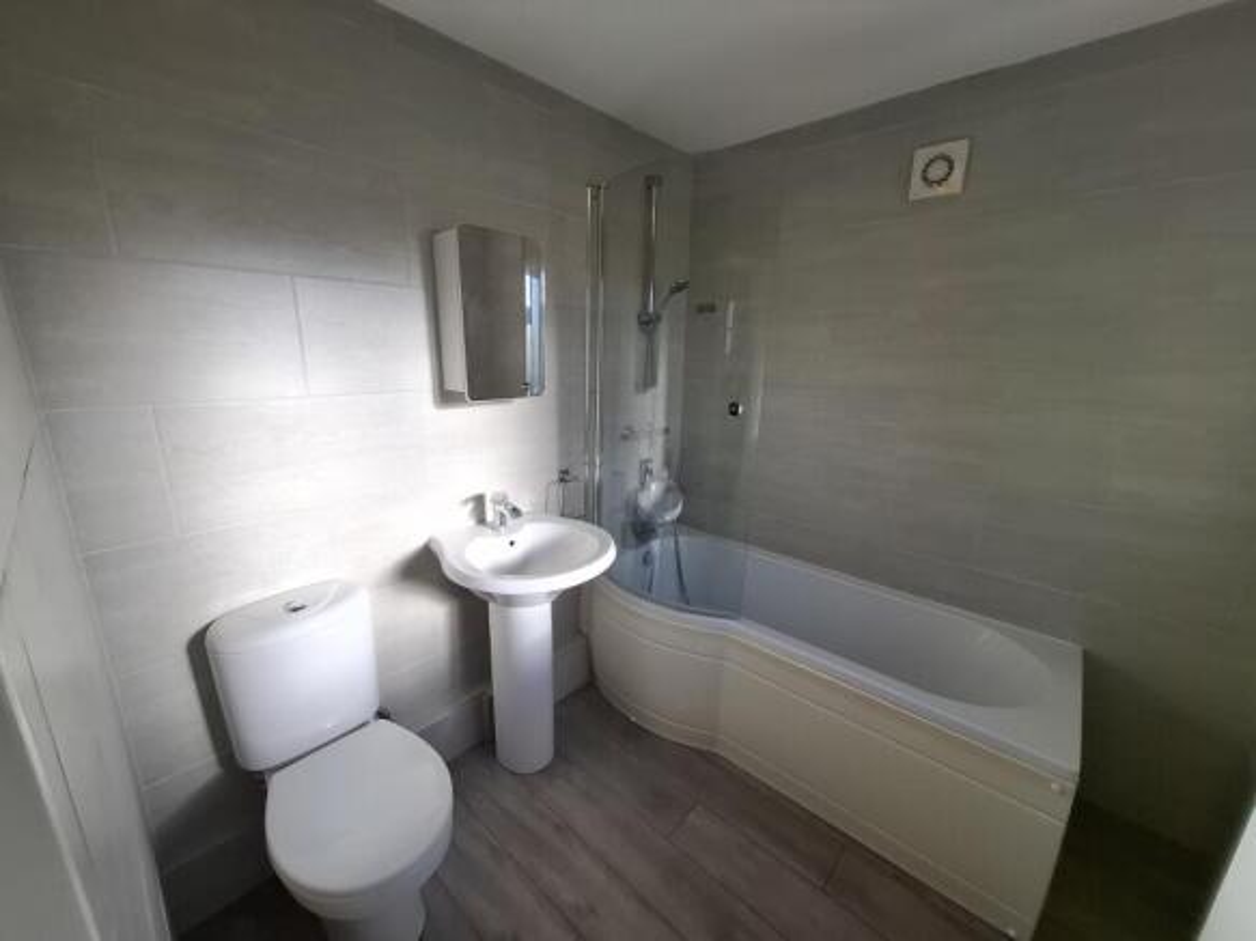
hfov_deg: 106.2
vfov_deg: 89.9
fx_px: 472
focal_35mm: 13
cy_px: 470
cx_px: 628
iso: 40
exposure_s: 1/344
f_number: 2.2
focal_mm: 1.74
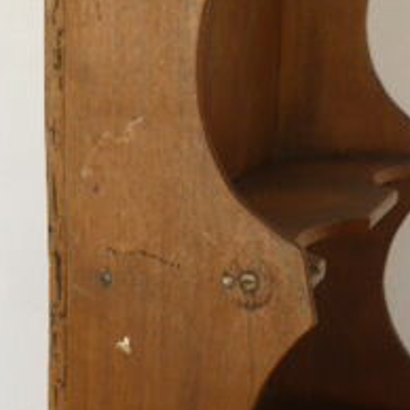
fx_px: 1367
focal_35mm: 102
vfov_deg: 16.8
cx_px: 213
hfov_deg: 17.1
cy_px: 385
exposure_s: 1/40
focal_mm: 5.8
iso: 100
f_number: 2.8
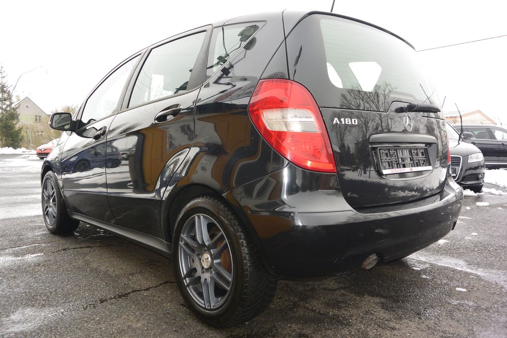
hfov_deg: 67.4
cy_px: 169
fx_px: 380
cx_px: 254
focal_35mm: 27
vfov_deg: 47.9
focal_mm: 10
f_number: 4
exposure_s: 1/250
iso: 160
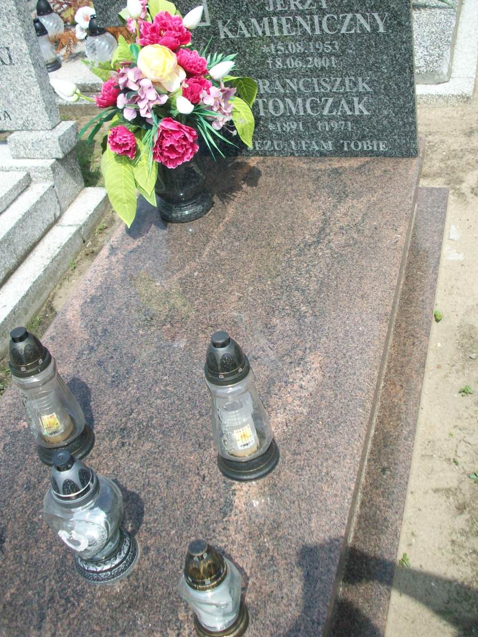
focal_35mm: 43
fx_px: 792
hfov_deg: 33.6
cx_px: 254
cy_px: 270
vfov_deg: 43.7
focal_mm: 6.2
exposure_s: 1/296
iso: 80
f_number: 5.6
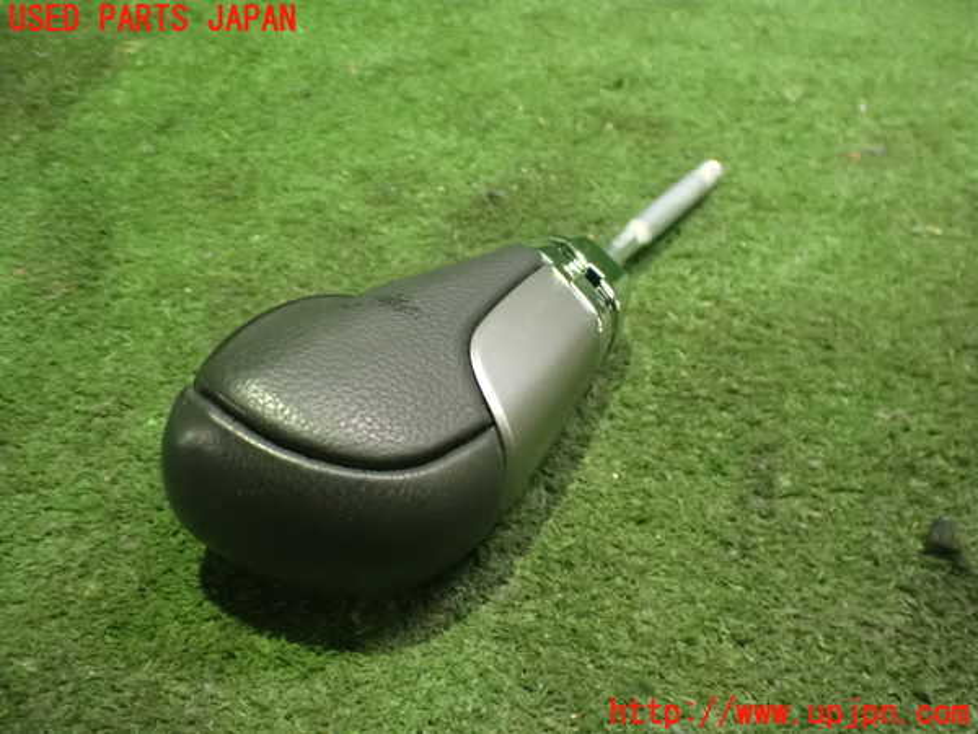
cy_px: 367
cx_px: 489
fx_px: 1017
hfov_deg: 51.4
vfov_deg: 39.7
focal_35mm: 36
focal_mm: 6.37
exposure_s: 1/30
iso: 1600
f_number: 2.5
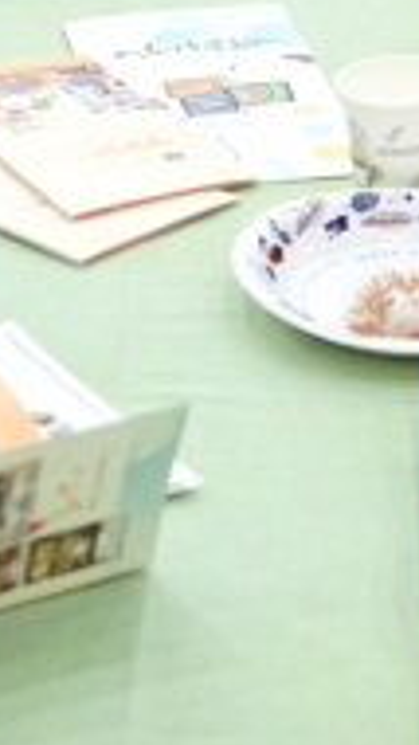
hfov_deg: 8.9
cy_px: 10
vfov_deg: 15.4
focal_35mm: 137
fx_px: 2704
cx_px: 266
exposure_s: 1/160
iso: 3200
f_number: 4
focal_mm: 31
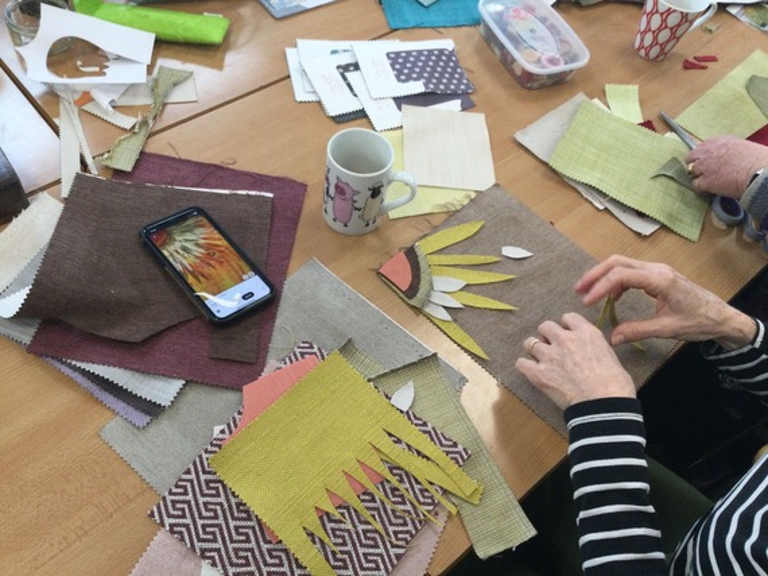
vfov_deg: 45.4
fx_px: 687
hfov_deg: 58.4
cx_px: 384
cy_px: 288
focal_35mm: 31
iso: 50
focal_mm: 3.3
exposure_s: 1/33
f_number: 2.4
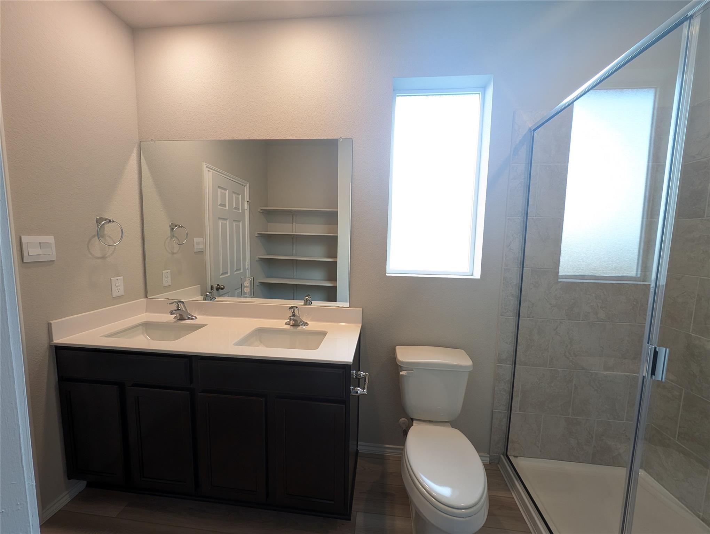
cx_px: 355
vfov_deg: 94.6
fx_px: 246
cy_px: 267
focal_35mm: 12
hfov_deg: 110.5
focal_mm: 2.23
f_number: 1.95
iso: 217
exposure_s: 1/120
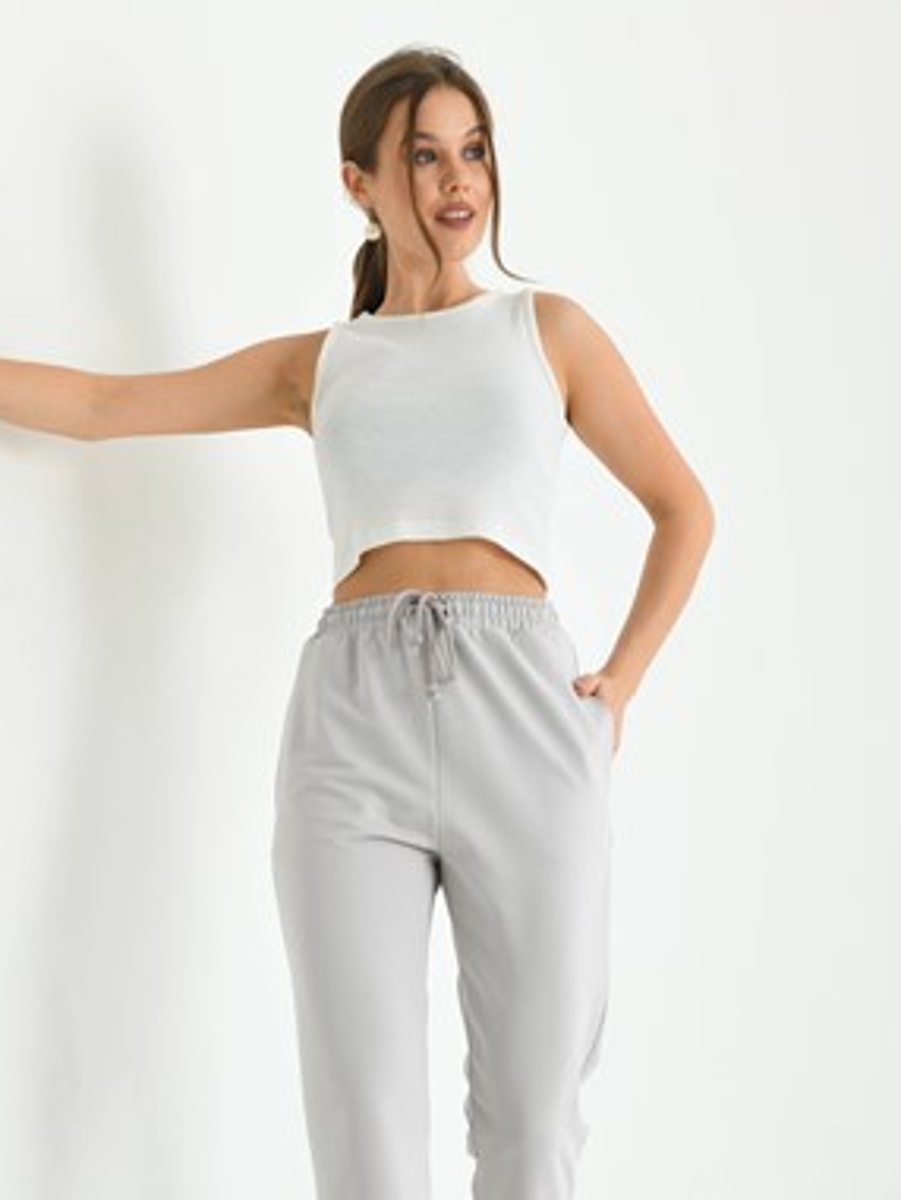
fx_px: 2393
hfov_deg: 21.3
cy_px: 863
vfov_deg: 27.9
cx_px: 378
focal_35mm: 69
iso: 160
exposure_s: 1/125
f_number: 5.6
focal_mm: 48
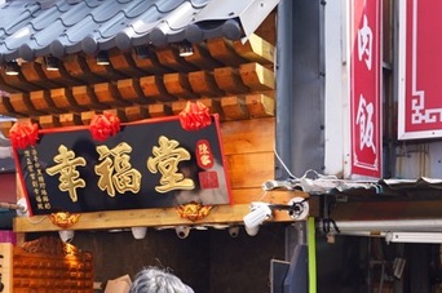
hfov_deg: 24.6
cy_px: 352
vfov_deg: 16.0
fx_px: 1005
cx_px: 118
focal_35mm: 82
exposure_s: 1/125
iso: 160
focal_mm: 33
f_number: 5.6
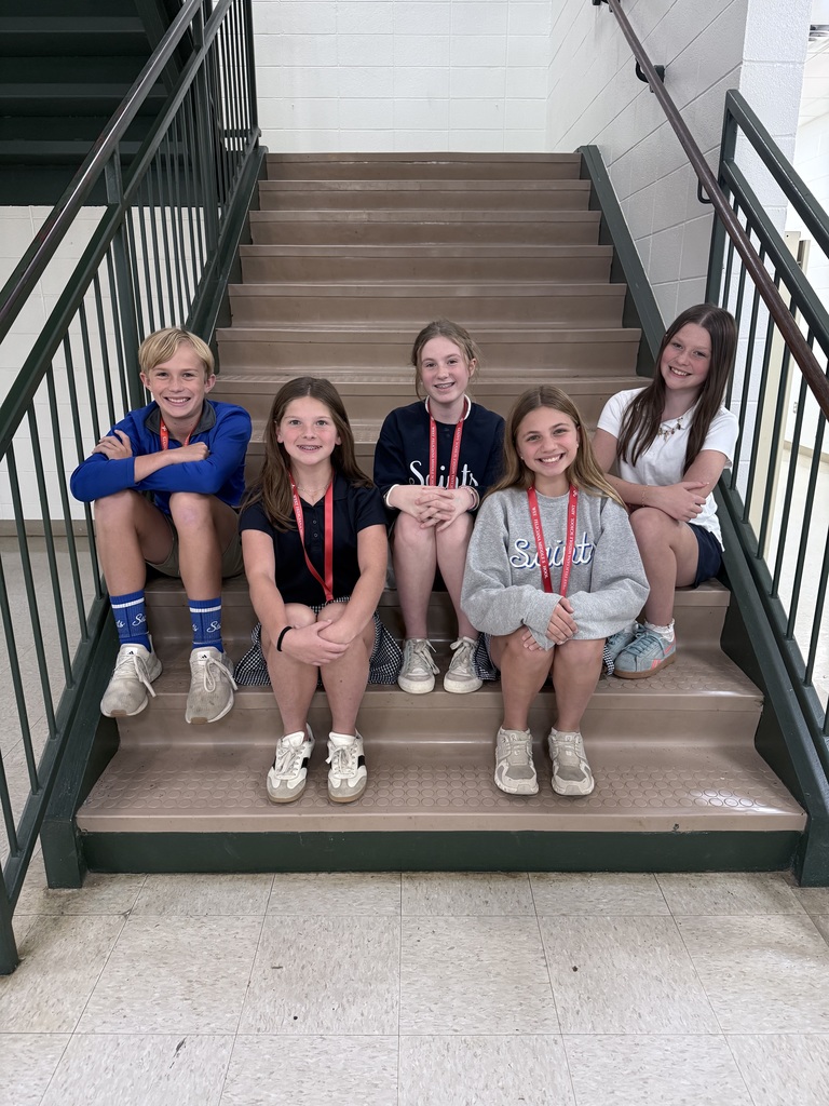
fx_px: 766
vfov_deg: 71.6
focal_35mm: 24
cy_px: 553
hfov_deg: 56.8
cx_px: 414
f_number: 1.78
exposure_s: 1/60
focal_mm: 6.76
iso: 250
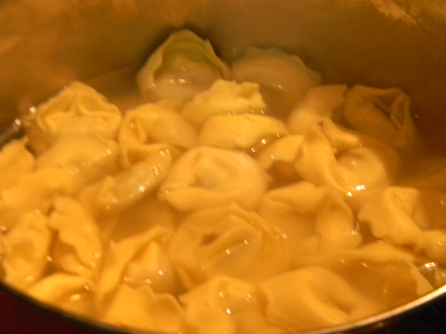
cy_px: 167
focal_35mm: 67
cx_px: 223
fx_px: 863
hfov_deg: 29.0
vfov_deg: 21.9
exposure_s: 1/18
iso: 400
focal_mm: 12.2
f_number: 4.3
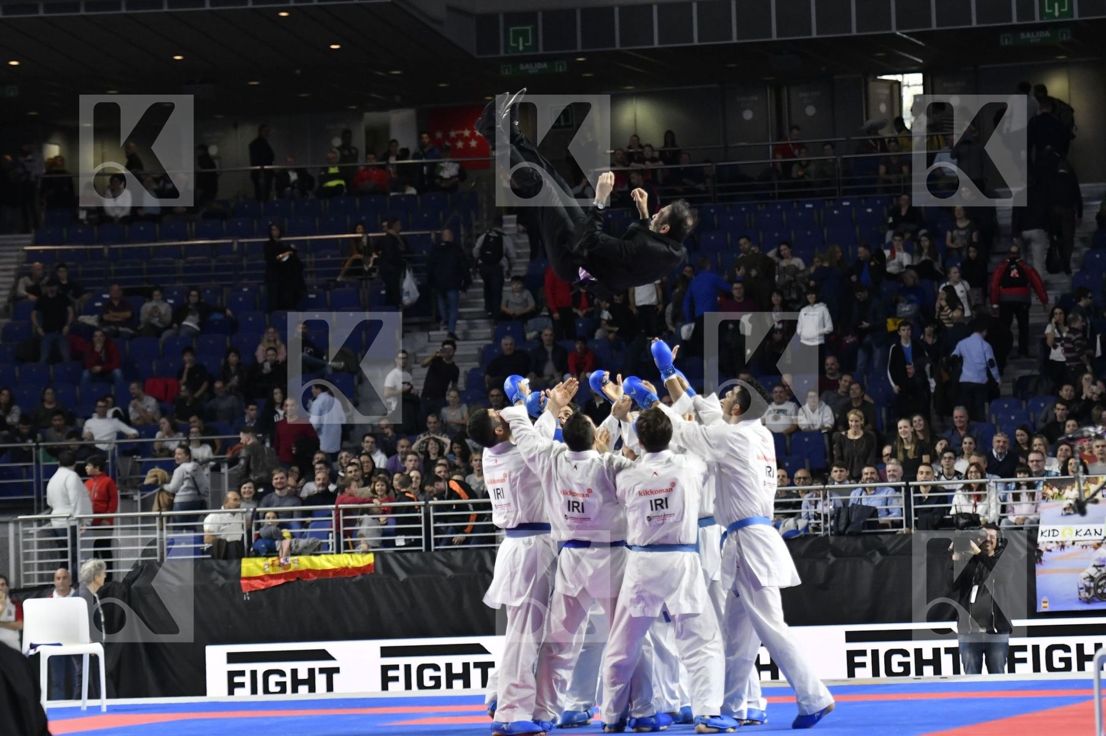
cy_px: 368
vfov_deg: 7.5
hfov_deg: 11.2
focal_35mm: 183
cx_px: 553
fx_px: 5619
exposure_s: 1/1000
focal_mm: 122
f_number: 2.8
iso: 2000
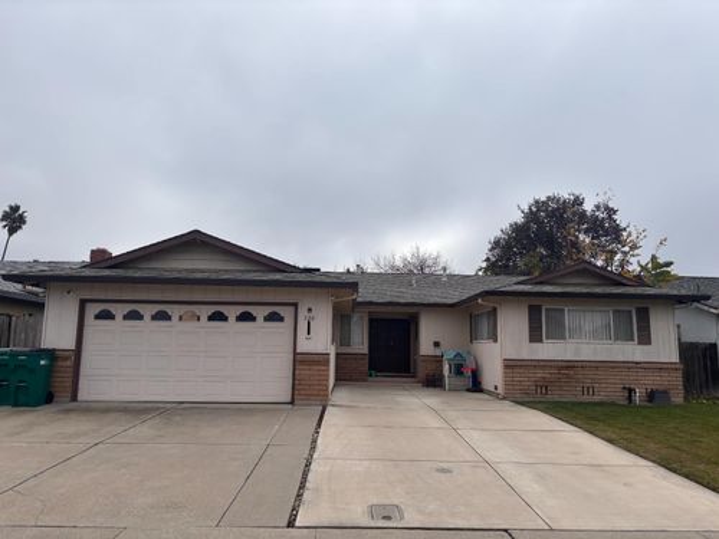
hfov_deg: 67.3
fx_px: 540
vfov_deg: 53.1
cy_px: 270
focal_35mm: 26
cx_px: 360
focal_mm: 5.96
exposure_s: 1/3937
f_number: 1.6
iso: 50
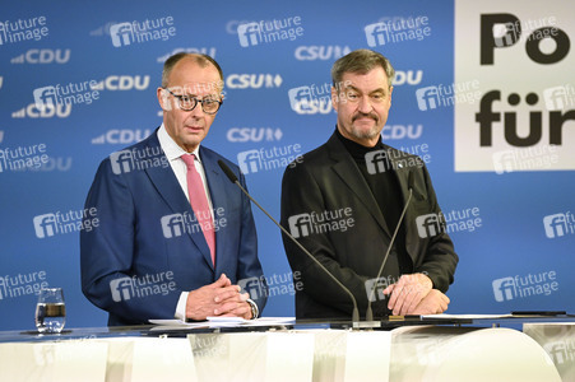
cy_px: 191
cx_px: 288
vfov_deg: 6.9
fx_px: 3192
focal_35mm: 200
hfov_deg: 10.3
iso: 5000
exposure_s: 1/800
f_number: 4
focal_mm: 200
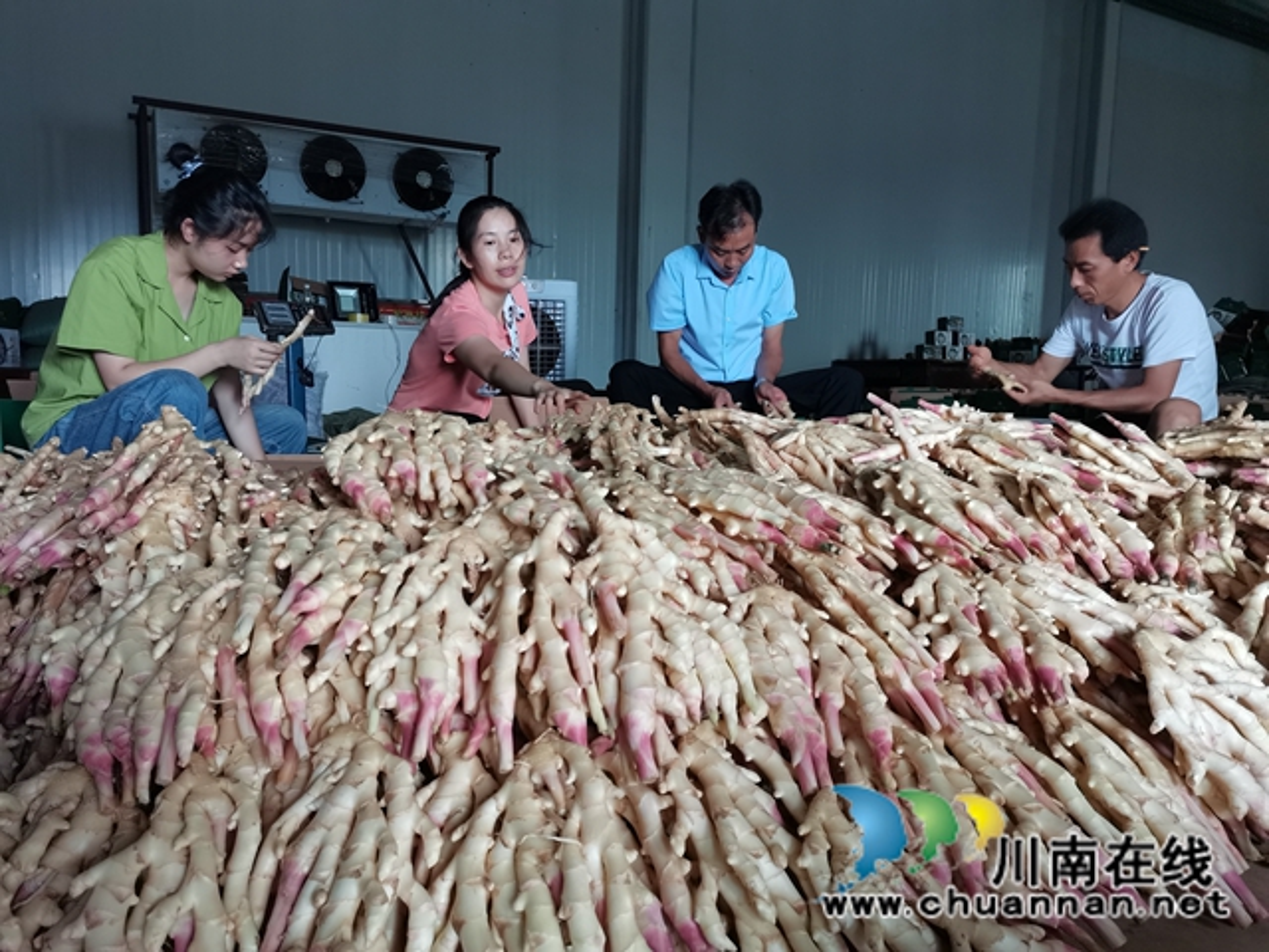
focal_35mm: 26
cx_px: 634
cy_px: 476
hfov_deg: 67.3
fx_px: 953
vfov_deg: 53.1
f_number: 1.8
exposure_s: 1/100
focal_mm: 4.75
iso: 320
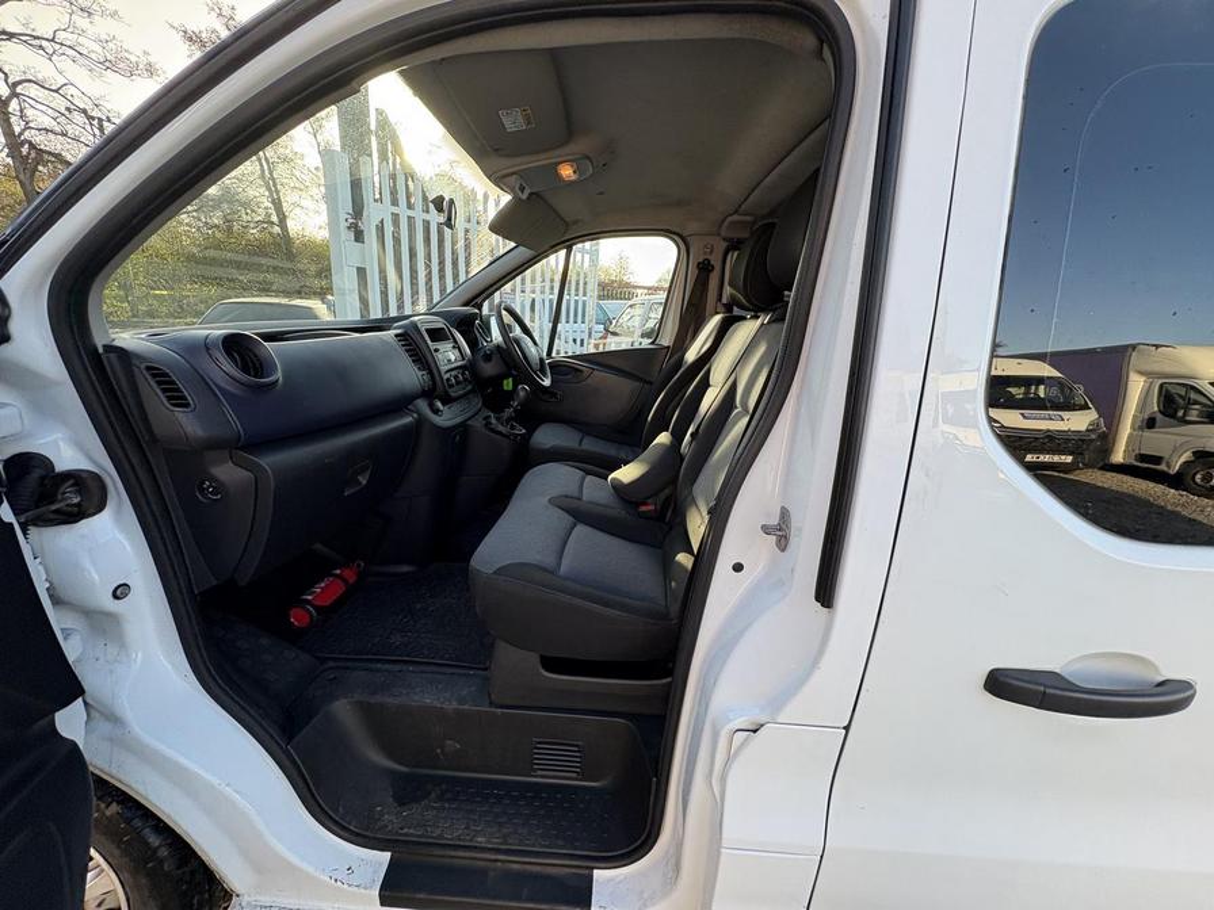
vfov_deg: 85.7
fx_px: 491
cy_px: 455
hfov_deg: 102.1
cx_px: 607
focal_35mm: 14
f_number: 2.2
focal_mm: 2.22
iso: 40
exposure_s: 1/111
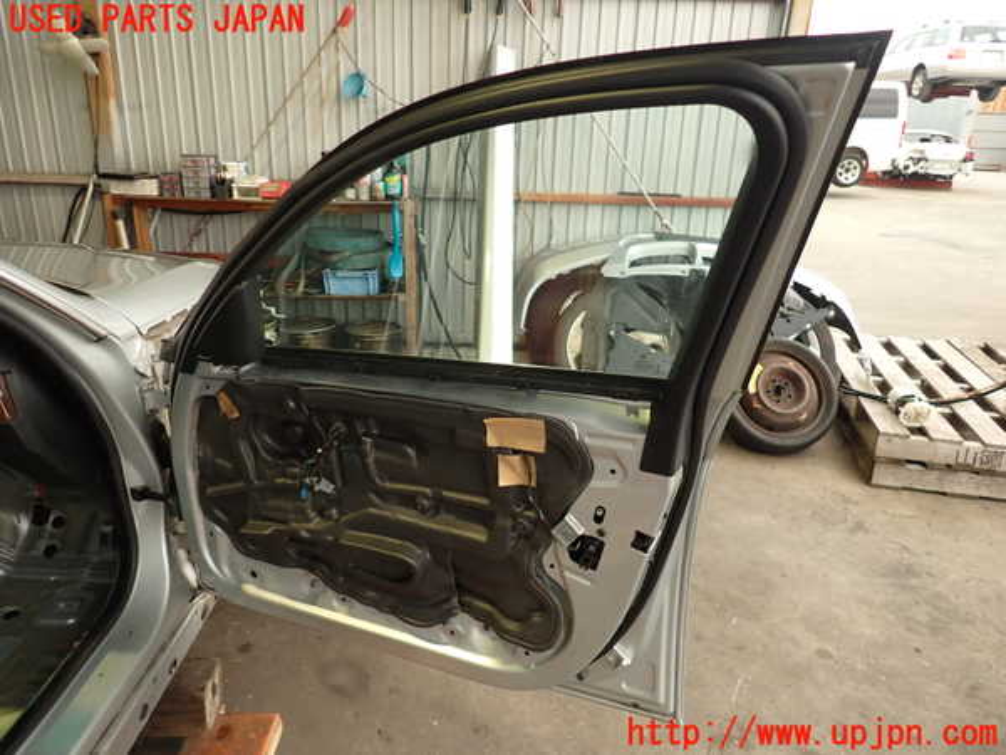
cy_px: 378
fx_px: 727
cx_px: 503
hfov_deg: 69.4
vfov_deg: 54.9
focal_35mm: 25
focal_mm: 4.5
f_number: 2
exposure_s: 1/50
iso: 200
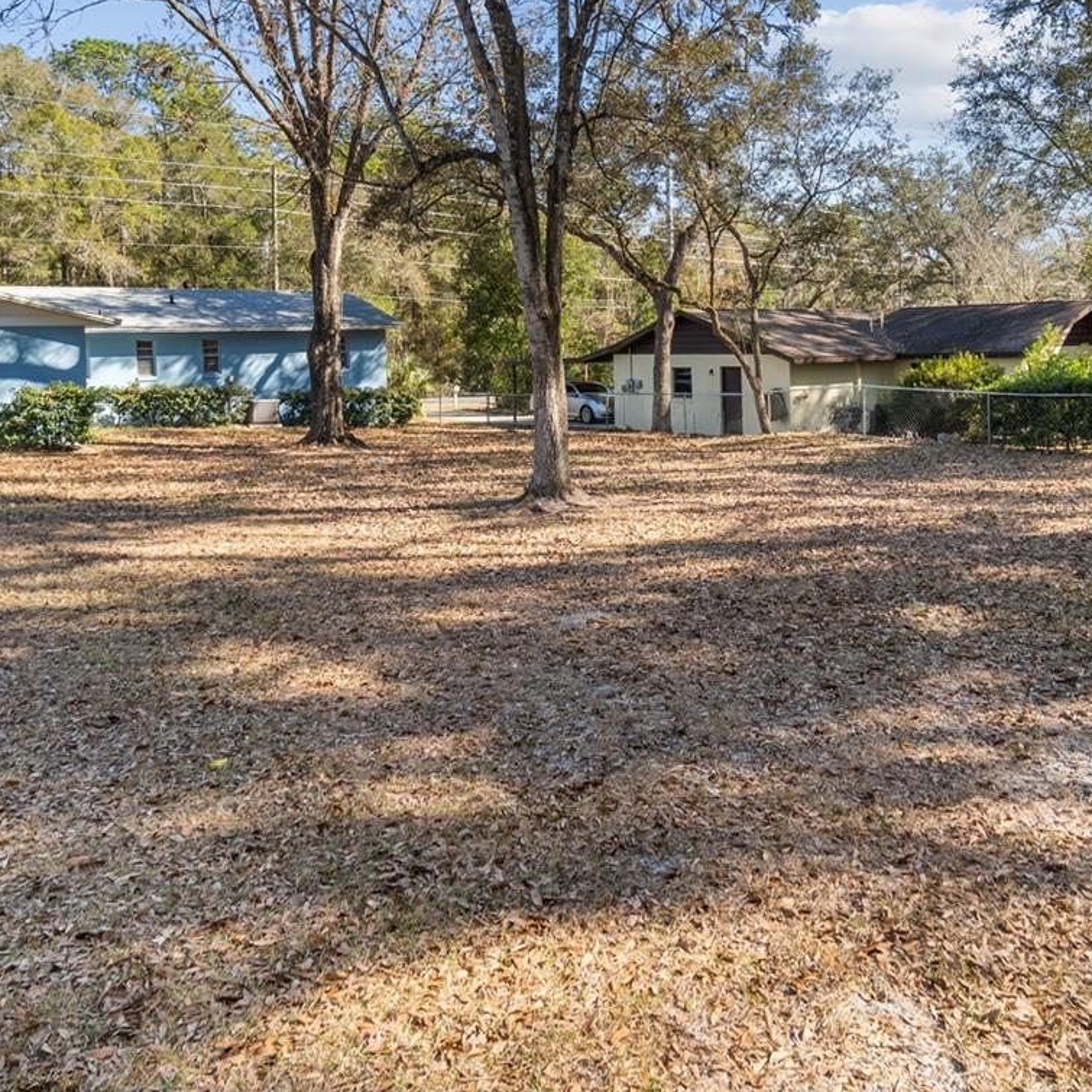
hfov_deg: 58.5
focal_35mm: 27
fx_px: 964
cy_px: 337
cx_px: 662
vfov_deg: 57.4
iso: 100
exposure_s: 1/20
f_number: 8
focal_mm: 10
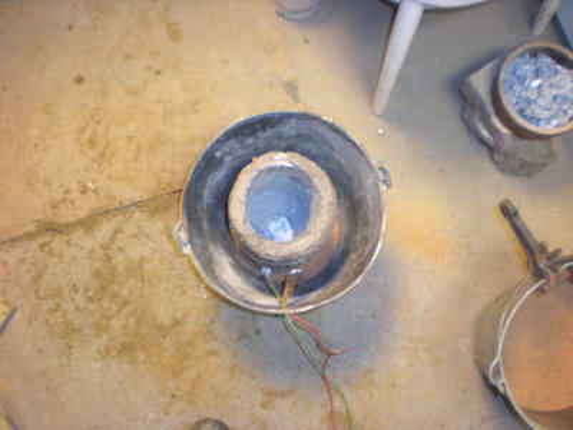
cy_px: 215
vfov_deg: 37.7
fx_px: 629
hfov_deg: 49.0
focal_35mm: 38
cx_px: 286
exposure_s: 1/10.1
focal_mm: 6.3
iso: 200
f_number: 3.1
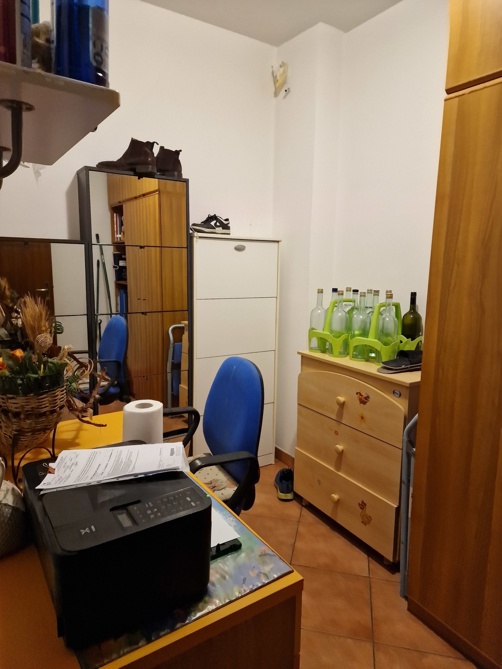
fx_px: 445
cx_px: 251
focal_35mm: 23
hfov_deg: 58.9
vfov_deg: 73.9
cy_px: 334
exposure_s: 1/60
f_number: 1.8
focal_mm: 6.4
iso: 500
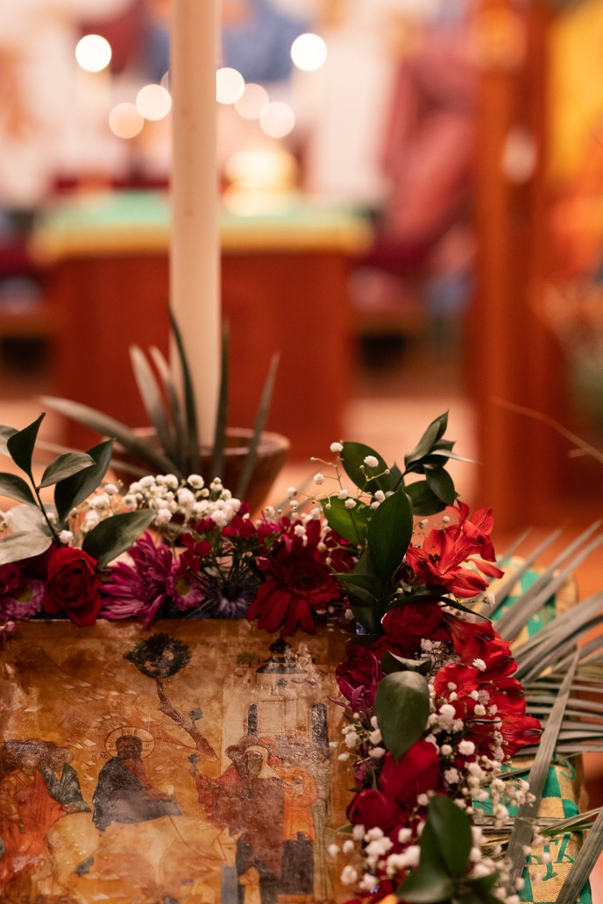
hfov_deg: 14.7
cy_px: 397
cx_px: 188
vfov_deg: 21.9
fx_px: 2336
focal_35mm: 93
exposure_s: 1/60
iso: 1250
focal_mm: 50
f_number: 1.8
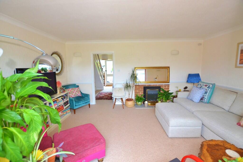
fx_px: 101
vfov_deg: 77.3
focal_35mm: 15
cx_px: 122
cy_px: 81
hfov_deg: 100.4
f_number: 3.5
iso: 720
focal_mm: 10
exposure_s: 1/60
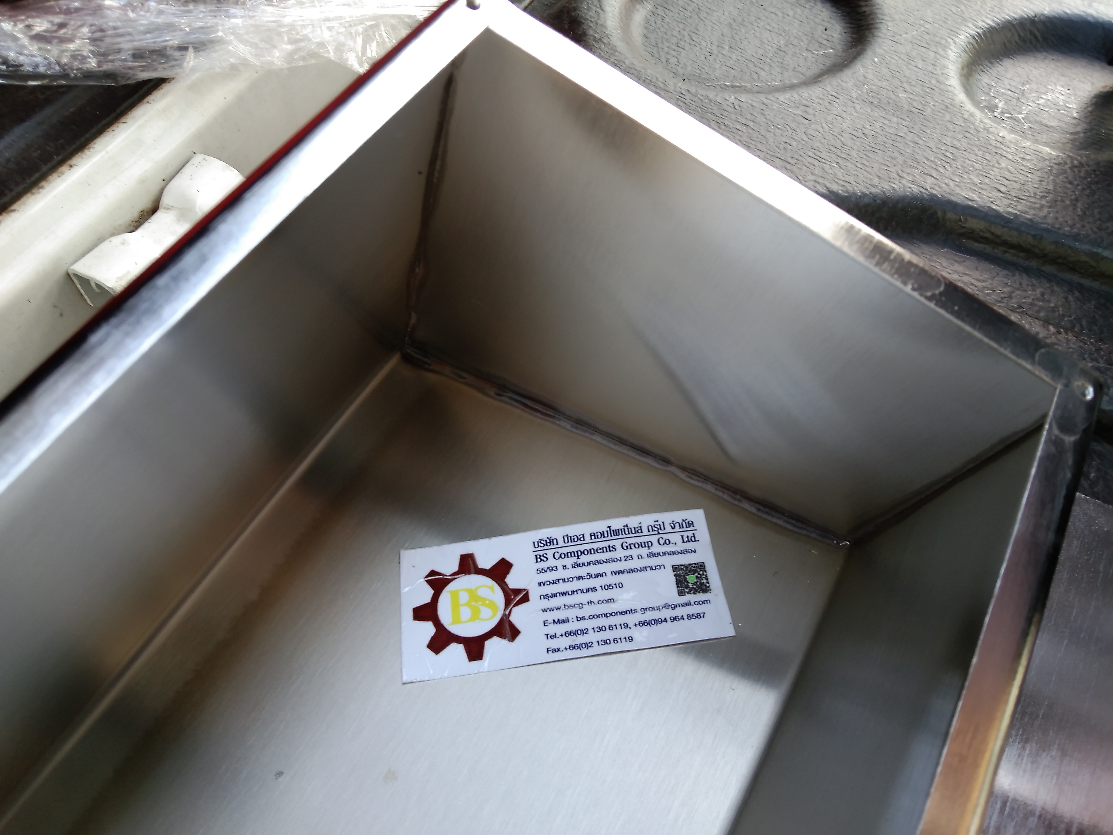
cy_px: 418
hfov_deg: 60.0
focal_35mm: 30
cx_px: 556
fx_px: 965
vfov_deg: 46.8
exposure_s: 1/50
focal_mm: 3.65
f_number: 2.2
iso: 86
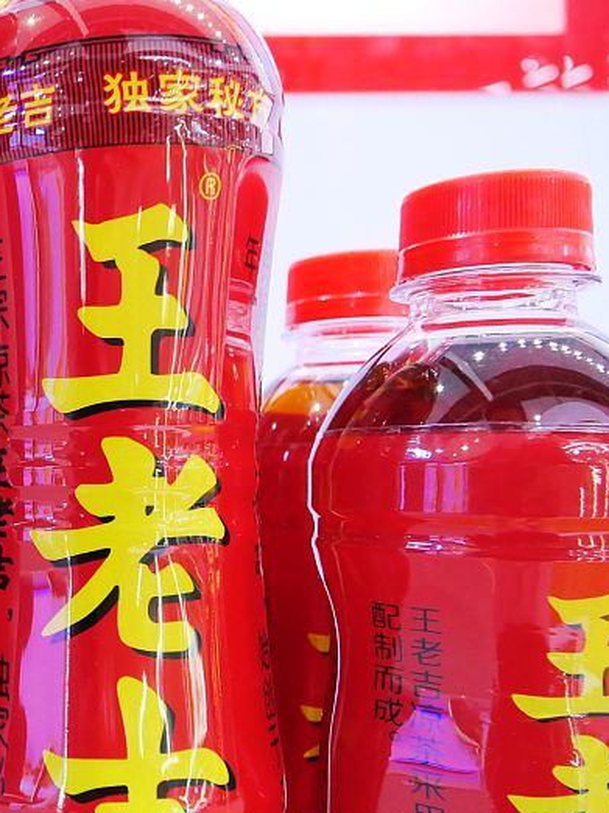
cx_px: -132
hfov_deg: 27.5
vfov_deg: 41.1
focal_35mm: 46
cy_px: 477
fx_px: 1080
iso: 1600
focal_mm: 10
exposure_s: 1/60
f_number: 4
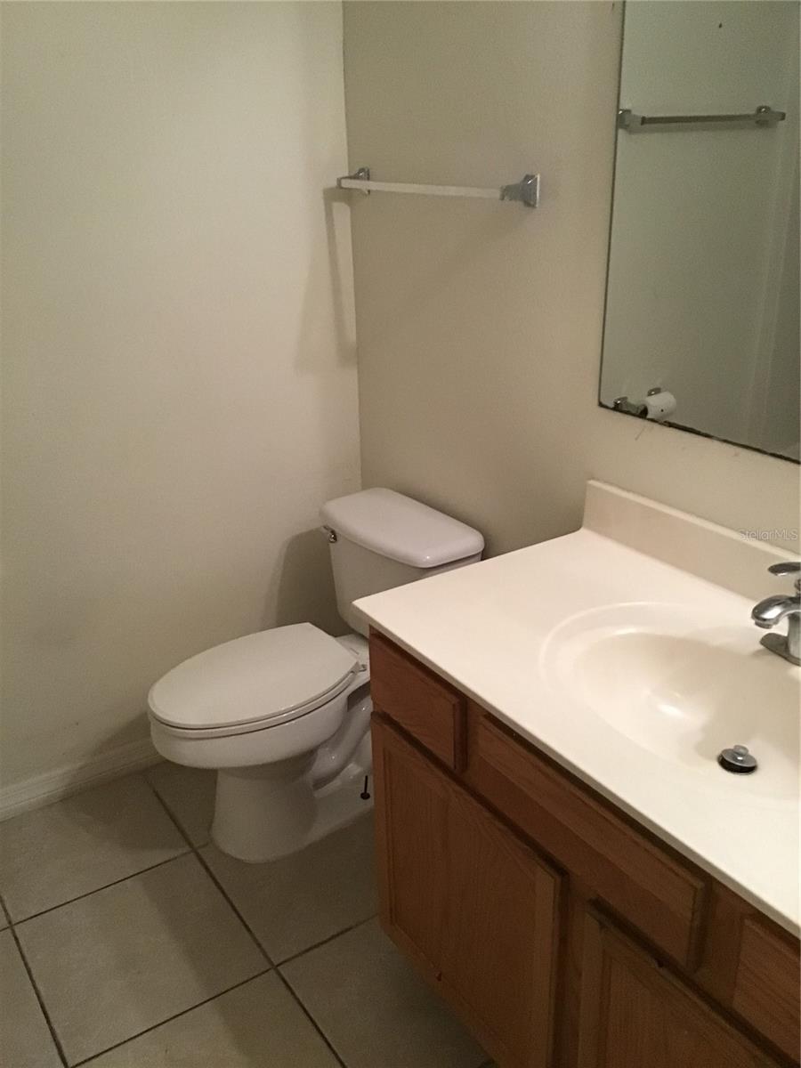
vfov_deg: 58.4
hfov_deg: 45.4
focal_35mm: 31
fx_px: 956
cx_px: 400
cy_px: 534
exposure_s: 1/17
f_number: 2.4
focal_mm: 3.3
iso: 200
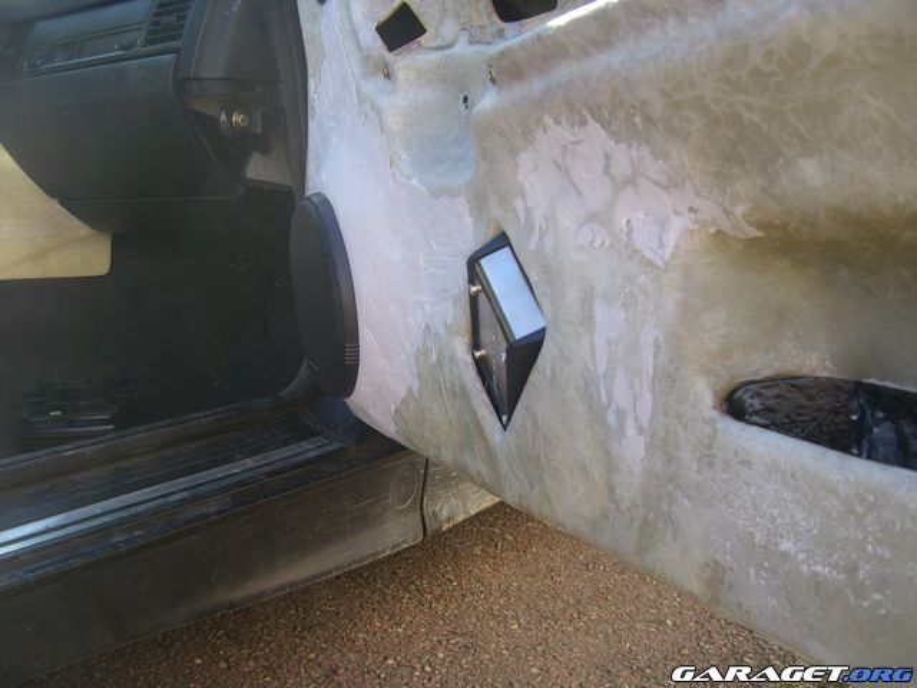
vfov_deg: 37.7
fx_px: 1007
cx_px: 458
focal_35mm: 38
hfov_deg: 49.0
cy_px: 344
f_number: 2.7
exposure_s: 1/250
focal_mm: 6.2
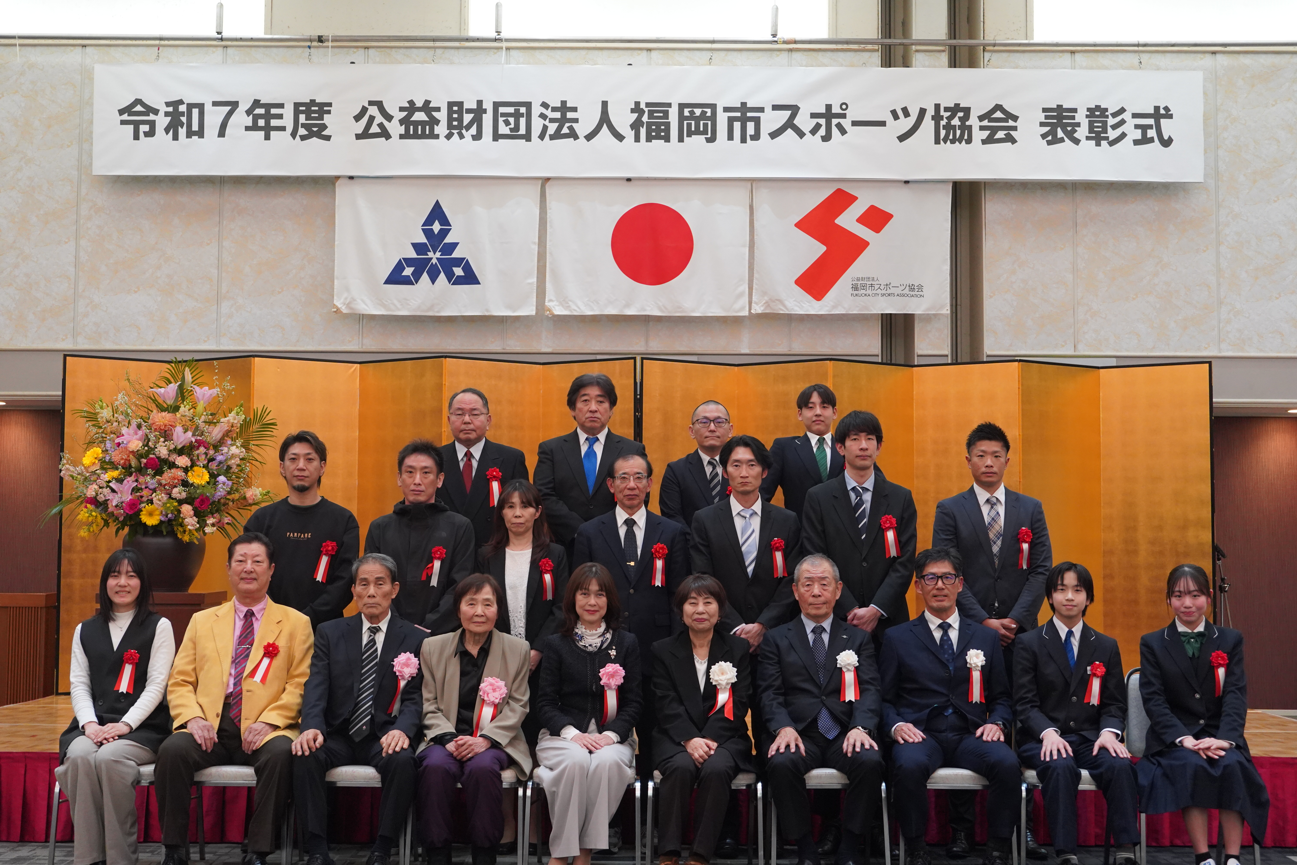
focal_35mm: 49
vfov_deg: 27.5
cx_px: 648
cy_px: 432
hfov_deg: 40.3
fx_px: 1765
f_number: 5.6
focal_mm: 49
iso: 4000
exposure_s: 1/160
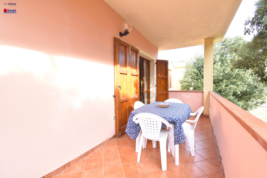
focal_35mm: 15
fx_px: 111
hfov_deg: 100.4
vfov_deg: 77.3
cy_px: 89
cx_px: 134
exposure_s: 1/30
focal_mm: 10
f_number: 11
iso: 400
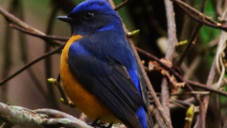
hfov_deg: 0.9
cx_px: 96
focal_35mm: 2401
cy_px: 23
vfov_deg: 0.5
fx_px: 14452
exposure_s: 1/250
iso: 3200
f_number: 8
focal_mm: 560
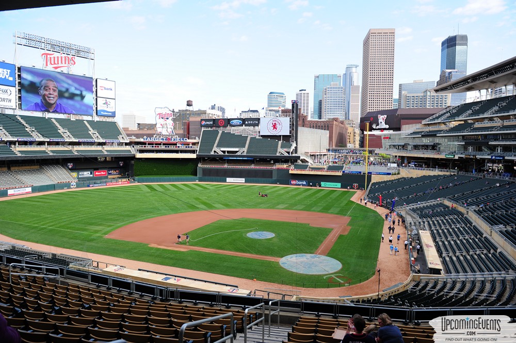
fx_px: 344
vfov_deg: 53.1
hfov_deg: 73.8
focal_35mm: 24
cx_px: 258
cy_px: 172
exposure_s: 1/800
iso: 400
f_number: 4
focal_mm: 24
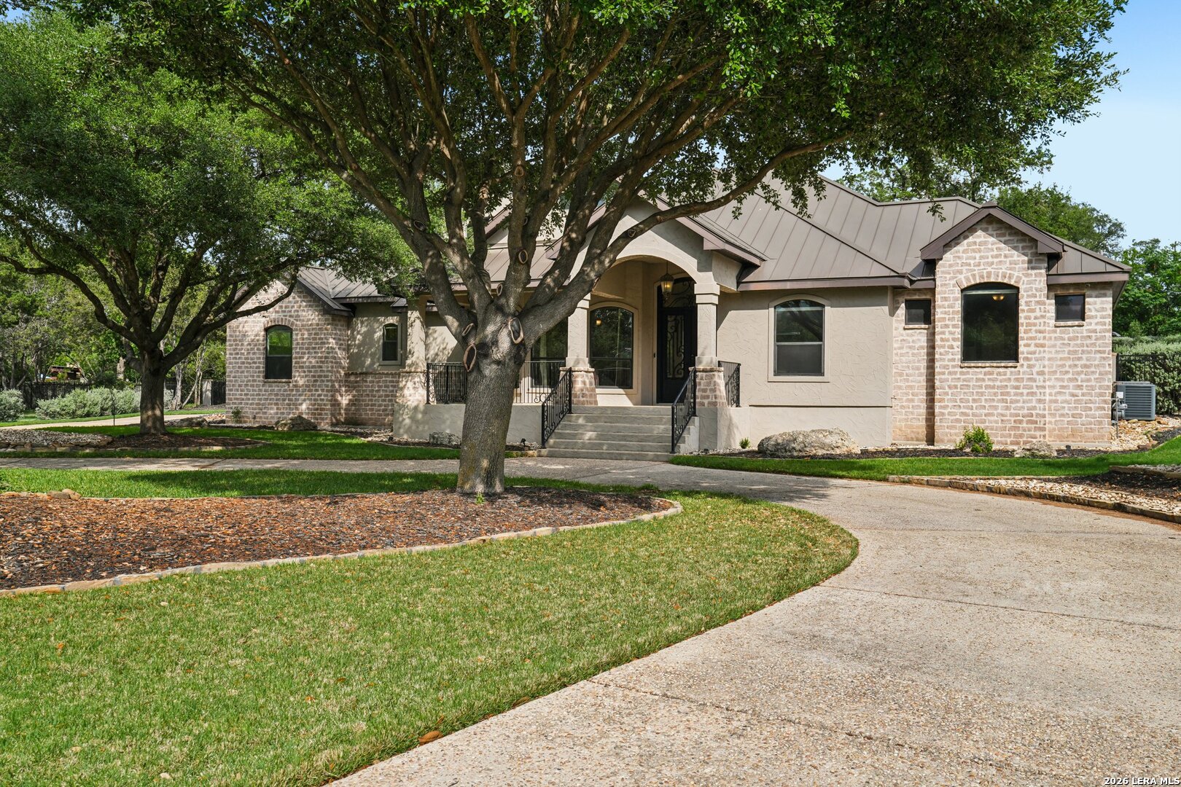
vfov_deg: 41.1
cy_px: 394
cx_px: 590
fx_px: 1050
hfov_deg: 58.7
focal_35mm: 32
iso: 200
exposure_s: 1/350
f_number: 8
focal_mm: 32
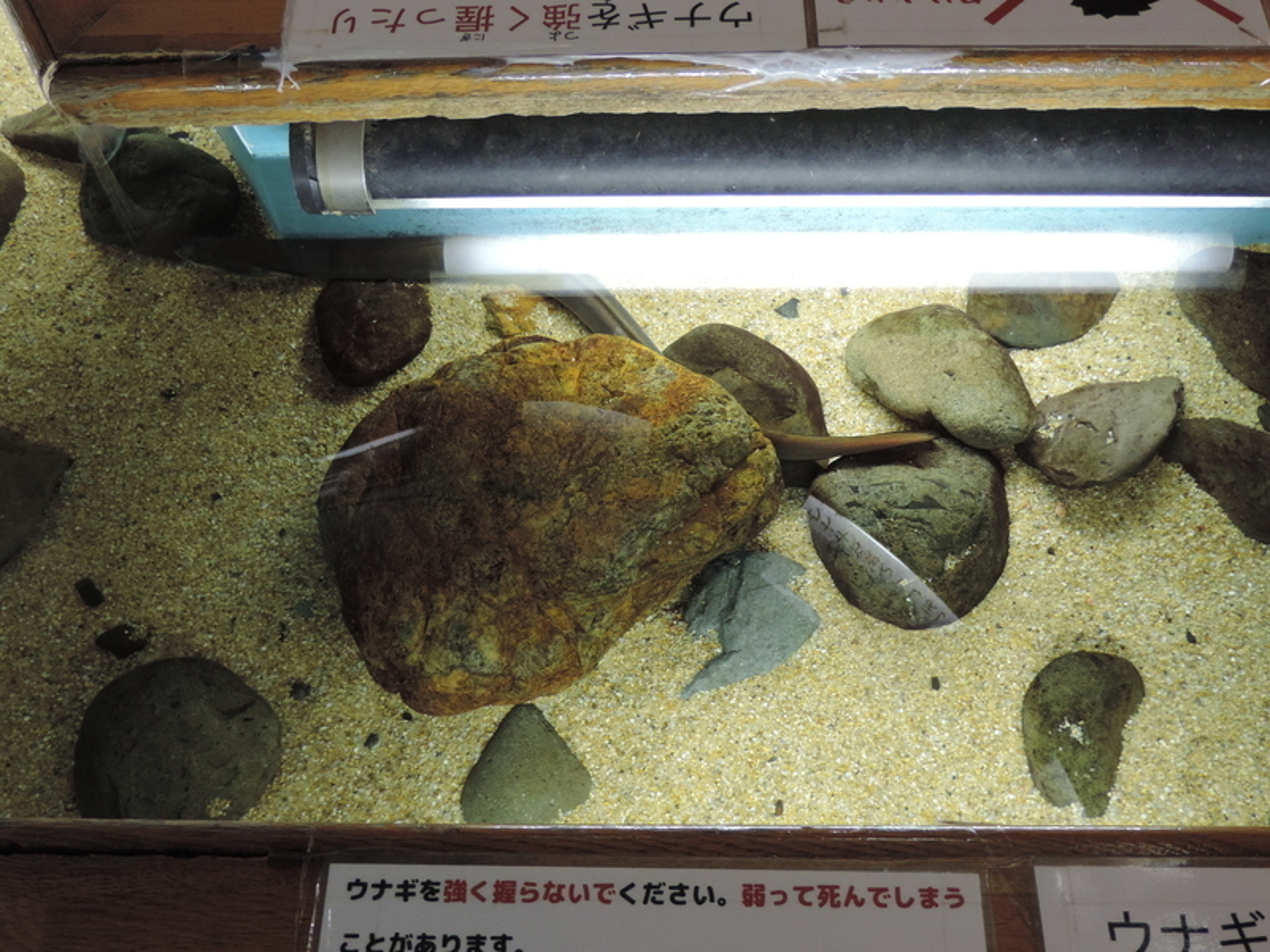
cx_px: 635
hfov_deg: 52.6
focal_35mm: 35
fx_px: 1284
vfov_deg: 40.7
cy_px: 476
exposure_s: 1/25
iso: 400
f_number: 3.3
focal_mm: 6.2
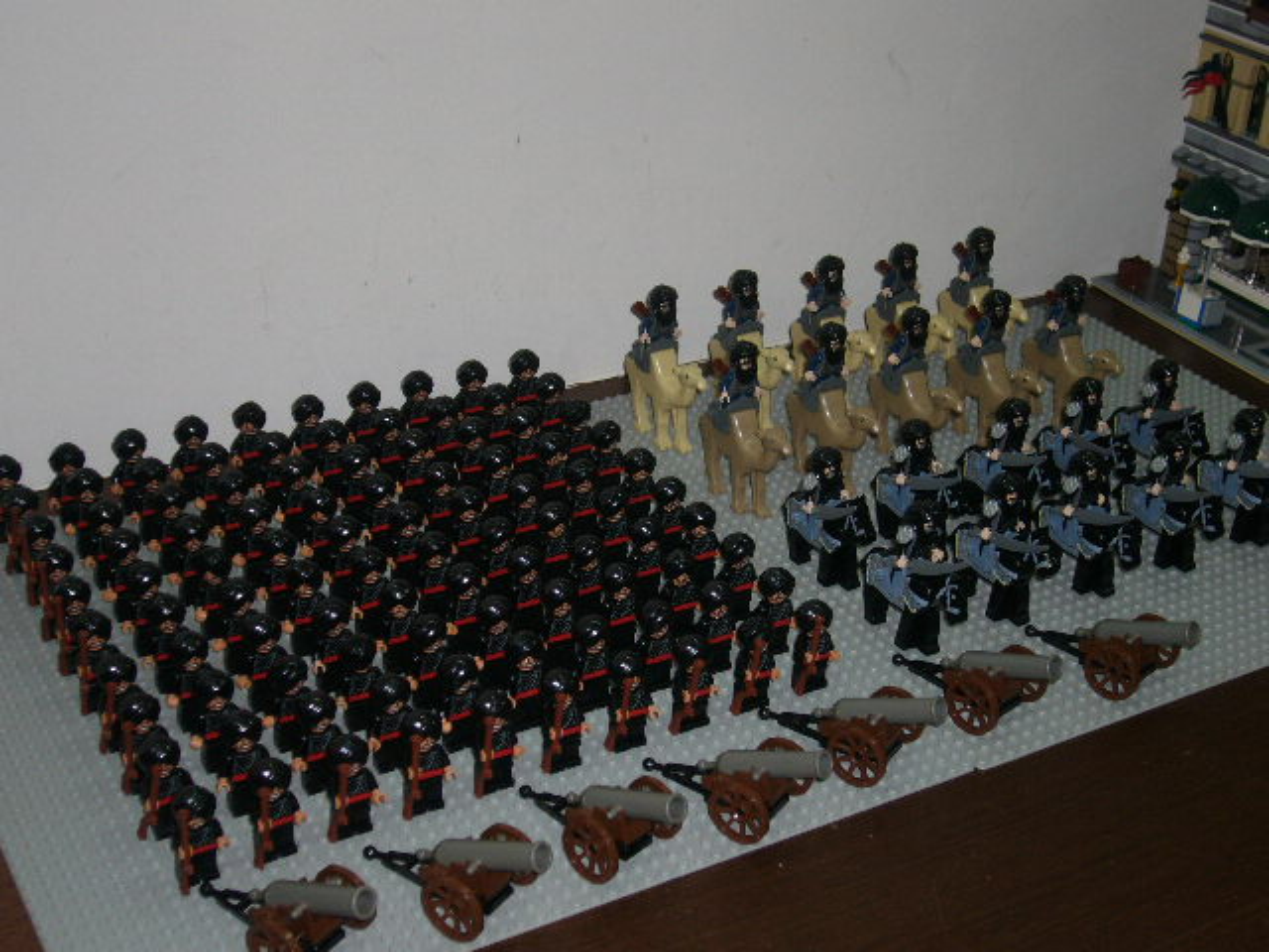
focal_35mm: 50
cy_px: 476
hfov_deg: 38.2
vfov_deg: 29.1
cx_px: 634
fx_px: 1833
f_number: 3.3
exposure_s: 1/60
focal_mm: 8.3
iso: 100
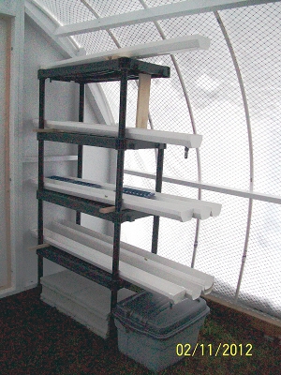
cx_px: 140
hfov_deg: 41.8
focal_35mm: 34
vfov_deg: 54.0
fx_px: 368
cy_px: 188
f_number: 2.8
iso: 316
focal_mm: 5.7
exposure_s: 1/128
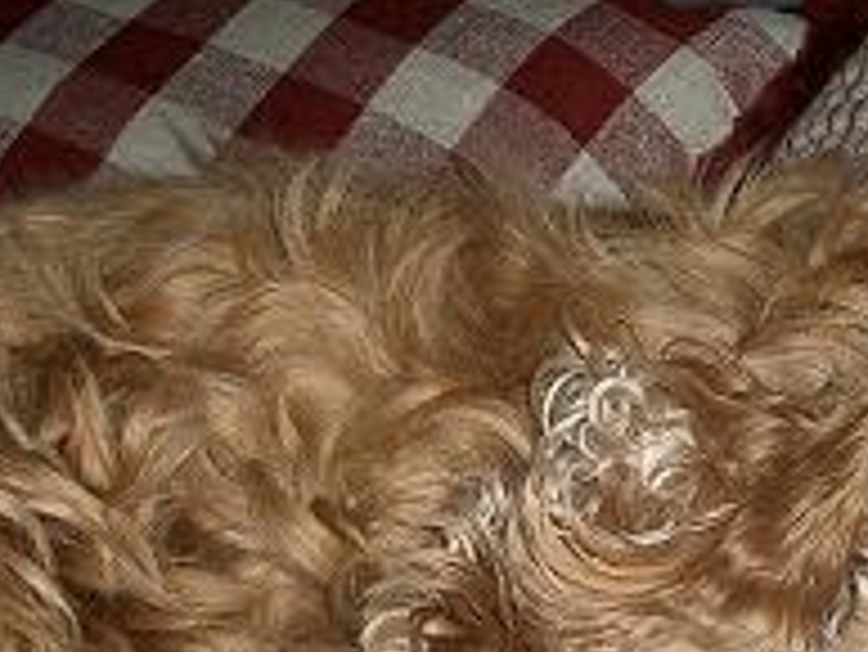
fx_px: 2333
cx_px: 531
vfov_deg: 15.7
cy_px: 589
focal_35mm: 93
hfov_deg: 21.0
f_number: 2.6
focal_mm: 5.8
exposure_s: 1/40
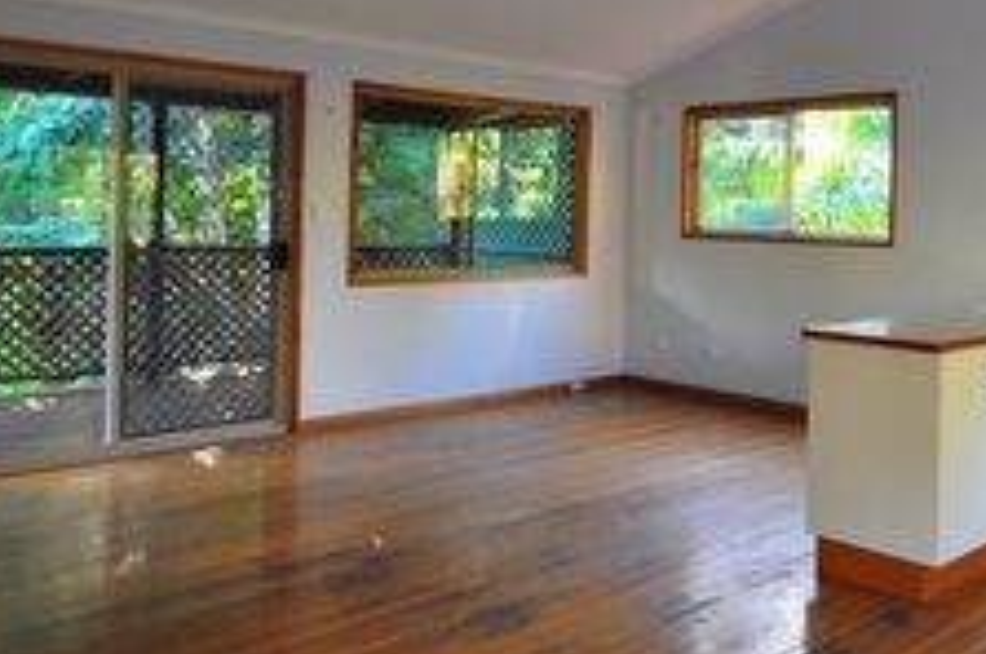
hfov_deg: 48.4
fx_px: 1039
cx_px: 765
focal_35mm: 38
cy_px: 228
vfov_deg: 34.7
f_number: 3.8
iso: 640
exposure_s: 1/30
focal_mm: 12
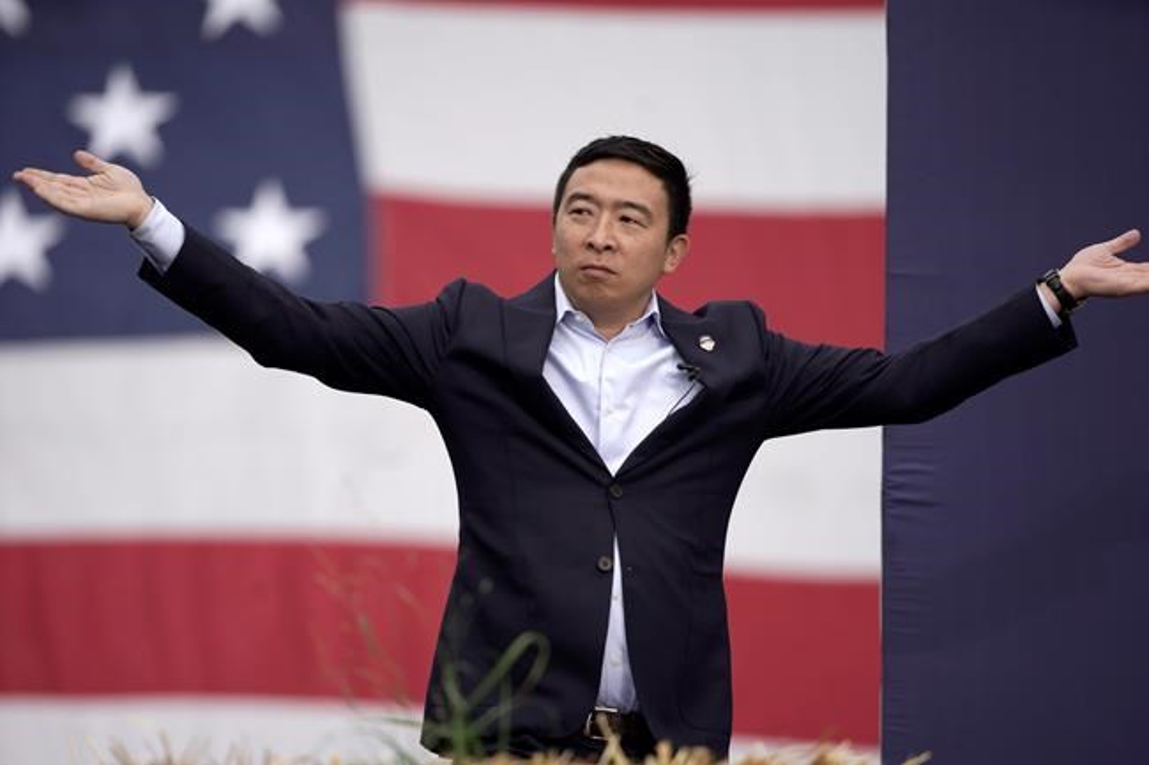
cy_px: 382
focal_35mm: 500
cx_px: 574
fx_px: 15953
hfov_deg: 4.1
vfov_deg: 2.7
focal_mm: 500
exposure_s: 1/320
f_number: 4
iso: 100
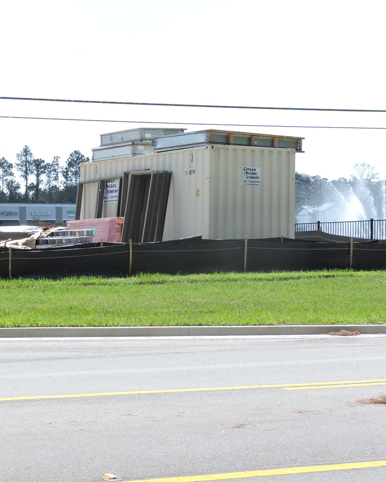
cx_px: -56
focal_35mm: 93
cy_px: 303
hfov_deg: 16.0
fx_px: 1328
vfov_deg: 20.6
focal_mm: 8.9
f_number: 4
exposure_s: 1/400
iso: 100
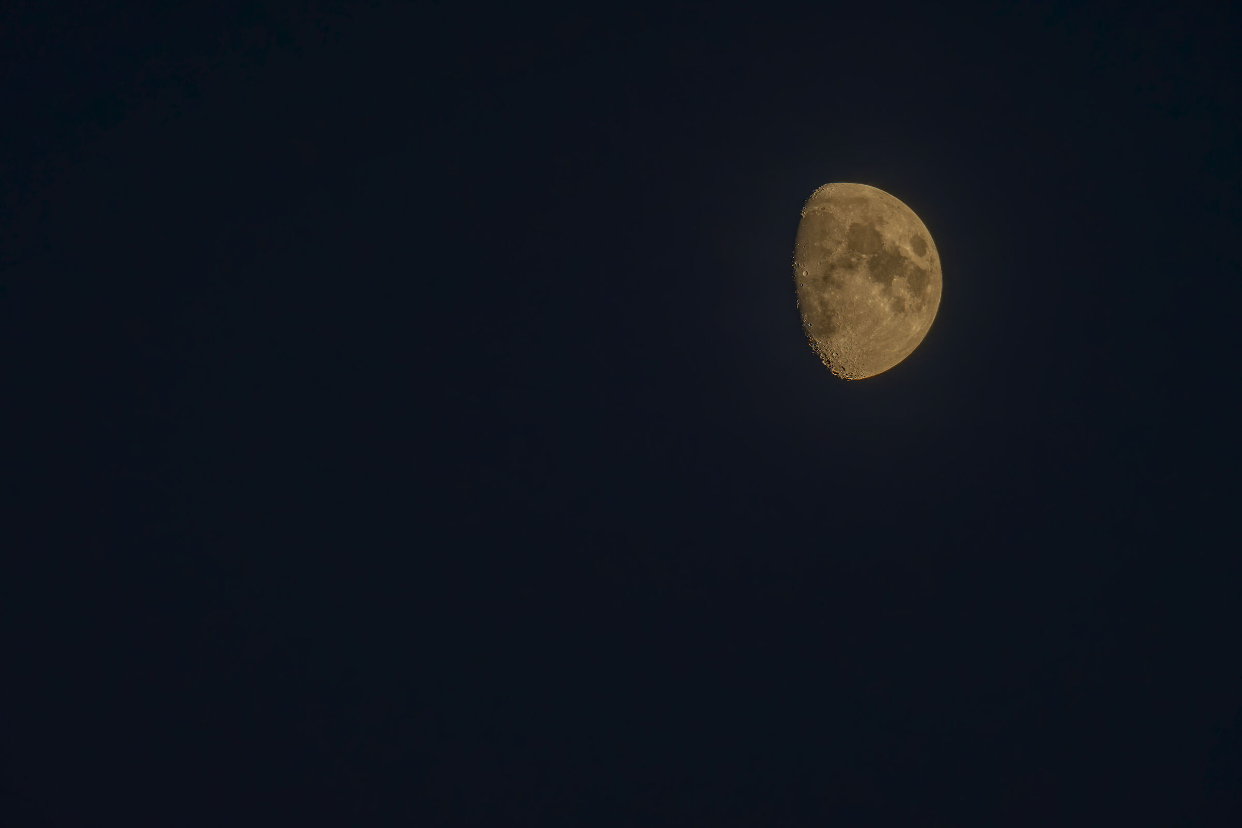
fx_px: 20698
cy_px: 414
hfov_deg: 3.4
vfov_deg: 2.3
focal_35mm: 600
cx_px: 621
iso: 400
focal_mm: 400
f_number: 11
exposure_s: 1/100
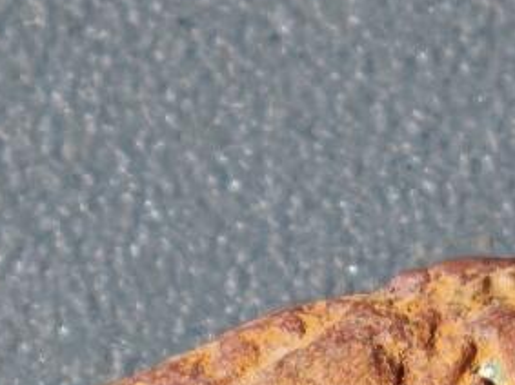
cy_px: 1431
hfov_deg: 2.8
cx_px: 535
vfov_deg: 2.1
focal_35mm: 713
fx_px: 10603
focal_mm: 9
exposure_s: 1/100
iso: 250
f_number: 2
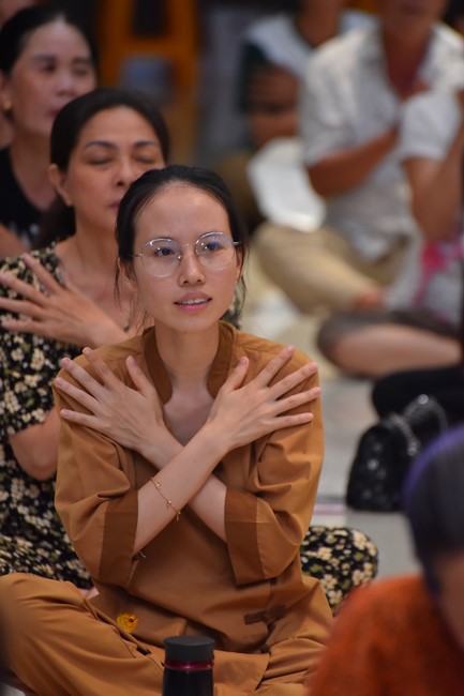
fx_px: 5803
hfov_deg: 4.6
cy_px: 348
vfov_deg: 6.9
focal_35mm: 300
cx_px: 232
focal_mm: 300
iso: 2000
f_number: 5.6
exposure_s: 1/160
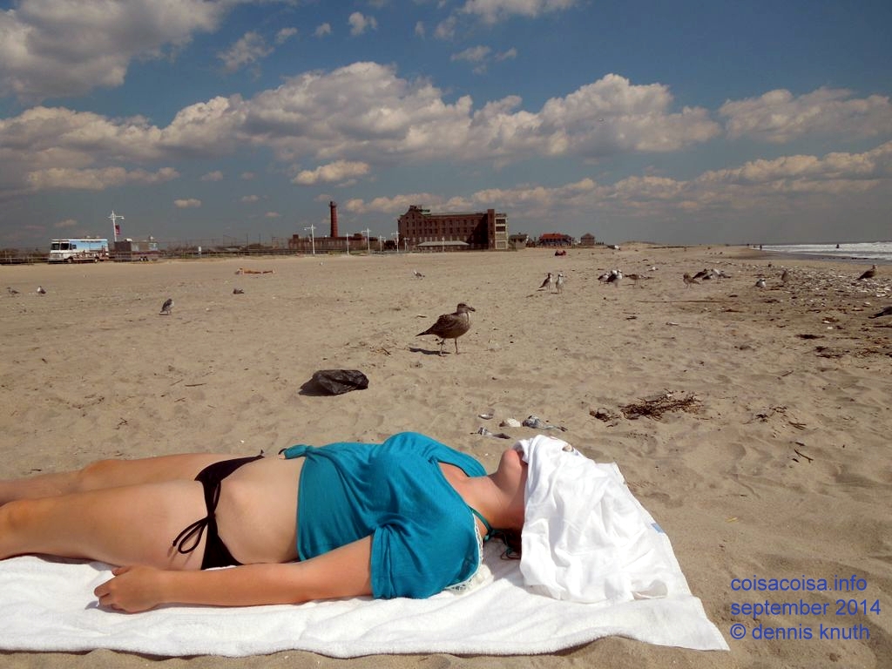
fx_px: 644
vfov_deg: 54.9
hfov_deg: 69.4
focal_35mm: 25
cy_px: 334
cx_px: 446
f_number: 6.6
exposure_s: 1/1000
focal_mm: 4.5
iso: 100
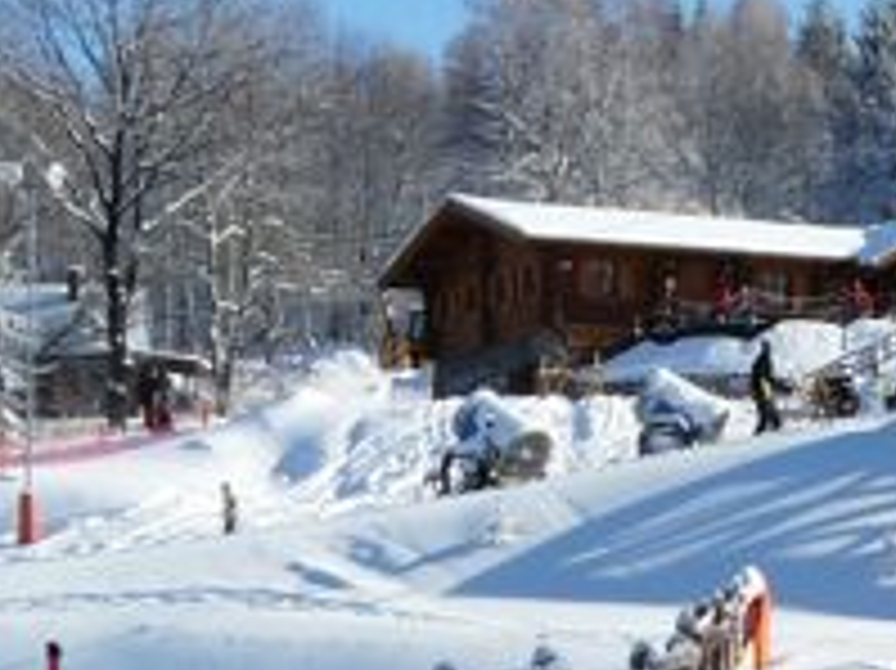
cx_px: 1364
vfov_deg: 9.7
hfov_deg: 12.3
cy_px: 382
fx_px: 3958
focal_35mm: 153
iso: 100
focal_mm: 6.3
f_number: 6.3
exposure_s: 1/400
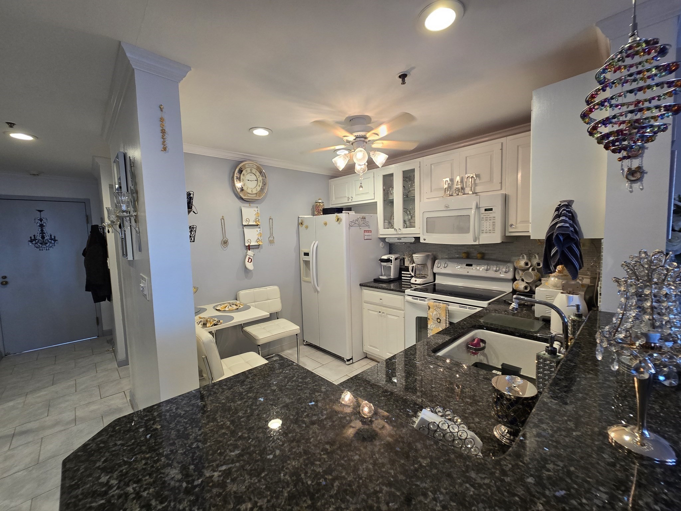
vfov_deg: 89.9
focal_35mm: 13
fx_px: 256
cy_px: 256
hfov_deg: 106.2
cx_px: 340
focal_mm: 2.2
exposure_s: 1/60
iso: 125
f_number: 2.2
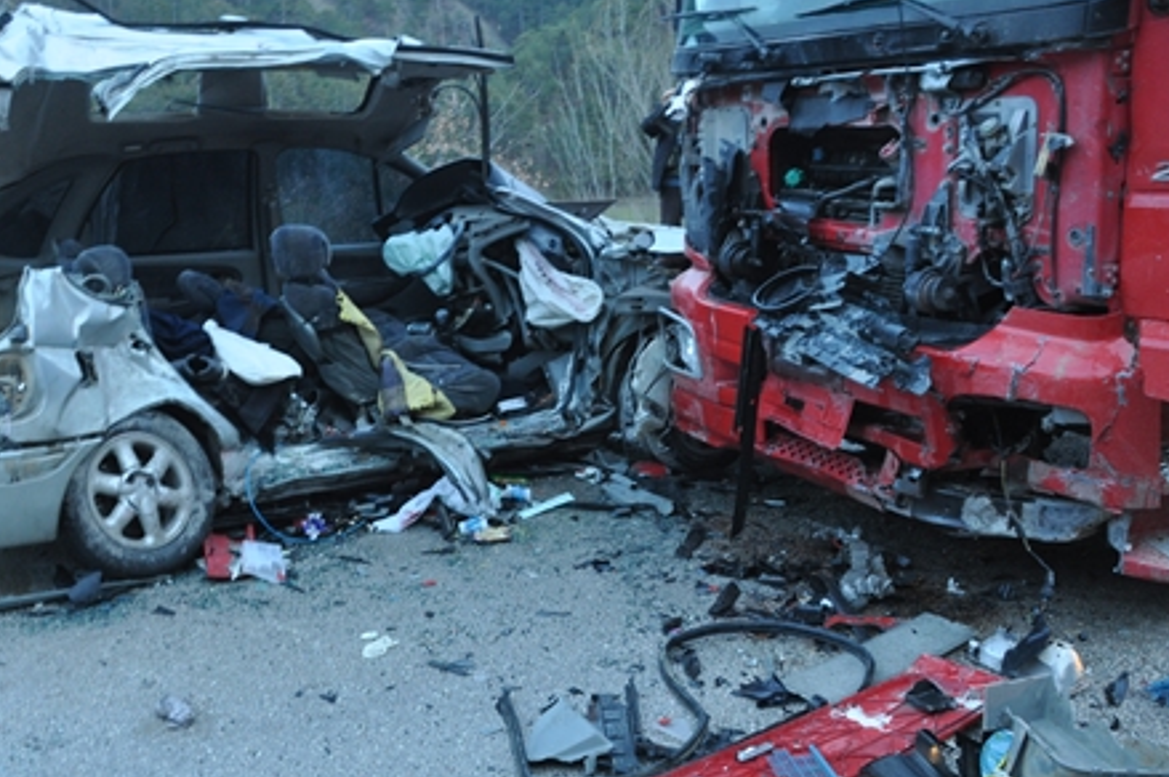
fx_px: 1330
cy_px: 414
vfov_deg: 32.6
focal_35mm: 41
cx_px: 501
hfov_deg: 47.3
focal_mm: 20
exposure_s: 1/20
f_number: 3.5
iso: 800
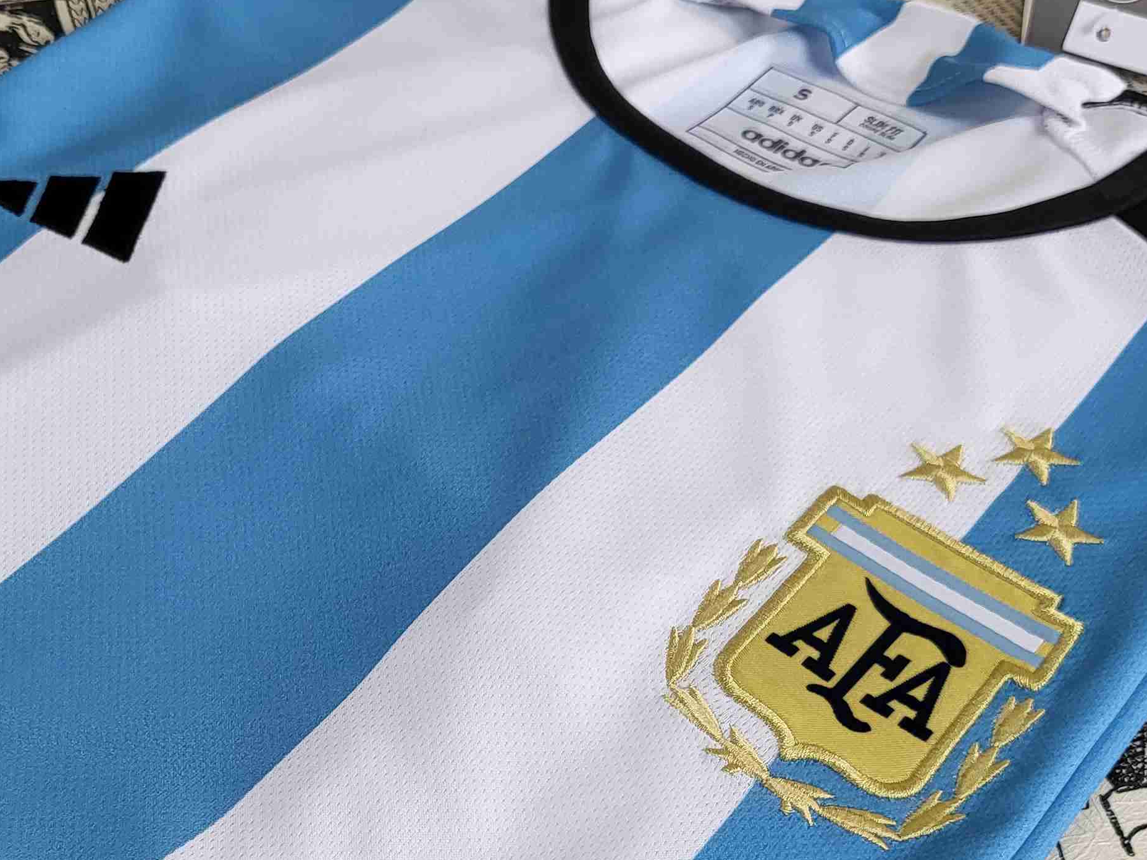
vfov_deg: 25.8
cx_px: 422
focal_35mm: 56
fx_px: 1856
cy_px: 637
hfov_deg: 34.2
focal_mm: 4.25
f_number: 1.8
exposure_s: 1/100
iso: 80
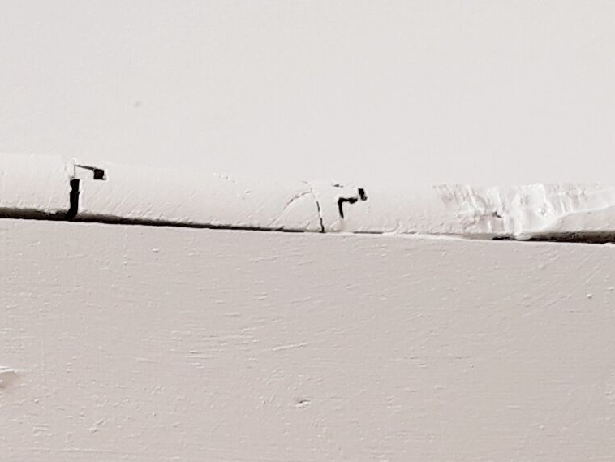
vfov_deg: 9.5
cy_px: 866
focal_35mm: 147
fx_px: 2612
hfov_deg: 13.4
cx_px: 226
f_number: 1.7
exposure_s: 1/208
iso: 40
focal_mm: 3.71
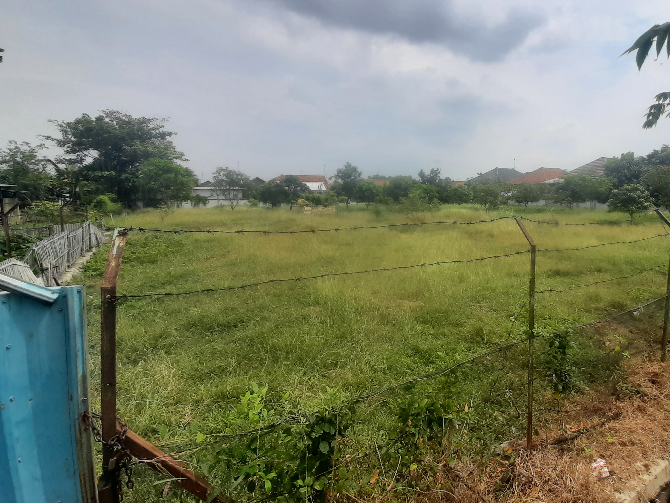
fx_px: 329
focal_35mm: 17
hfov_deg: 89.2
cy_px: 218
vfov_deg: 74.4
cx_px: 418
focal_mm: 1.42
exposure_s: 1/2028
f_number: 2.2
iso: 40
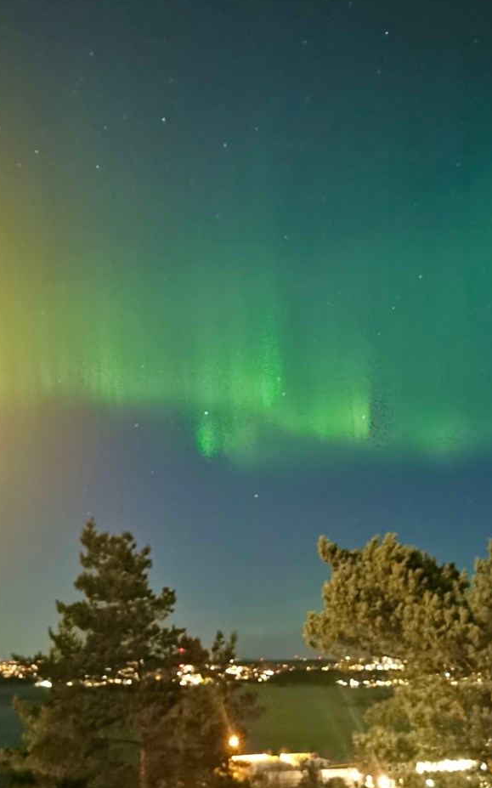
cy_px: 386
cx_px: 250
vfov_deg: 47.2
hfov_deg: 30.5
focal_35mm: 42
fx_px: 901
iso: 3200
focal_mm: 5.56
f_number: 1.6
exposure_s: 7
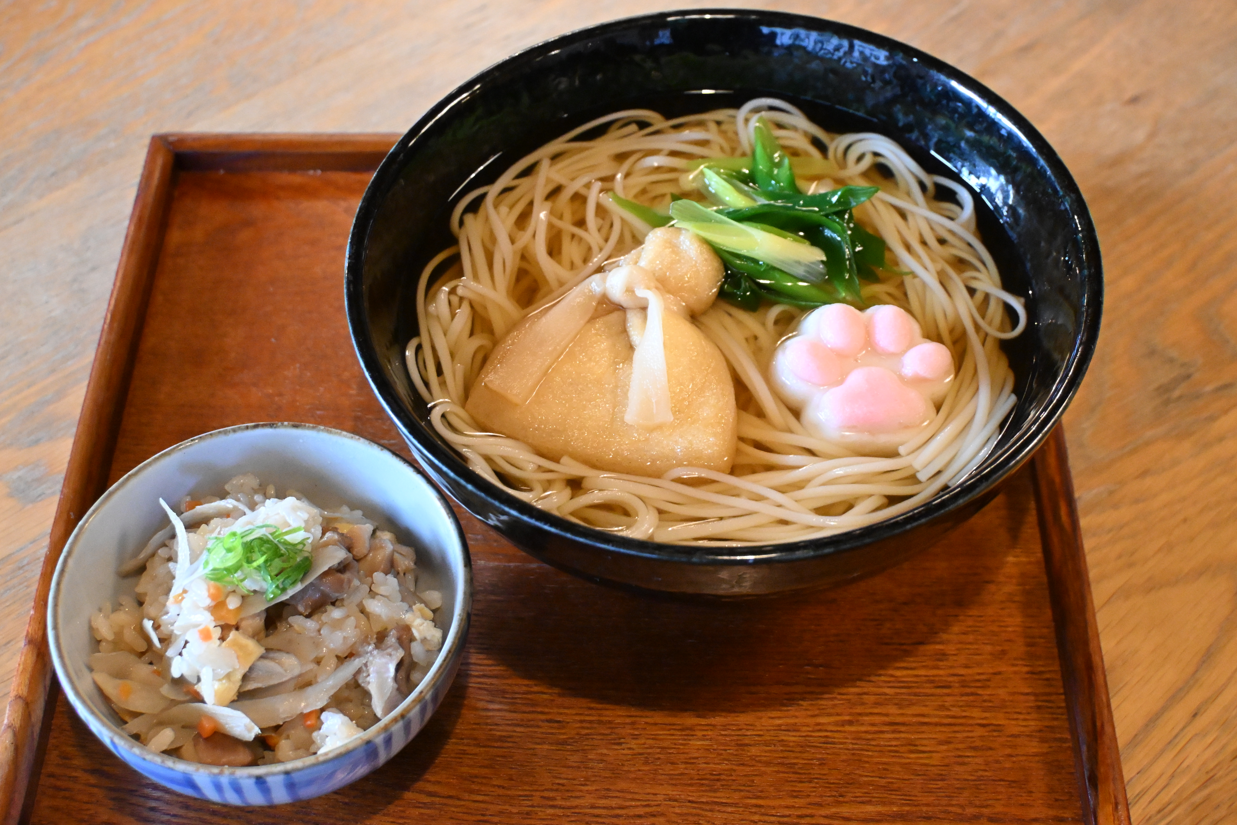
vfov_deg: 26.5
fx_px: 1752
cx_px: 618
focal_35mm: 51
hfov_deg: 38.9
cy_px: 412
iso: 6400
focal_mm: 34
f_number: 5
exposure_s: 1/125
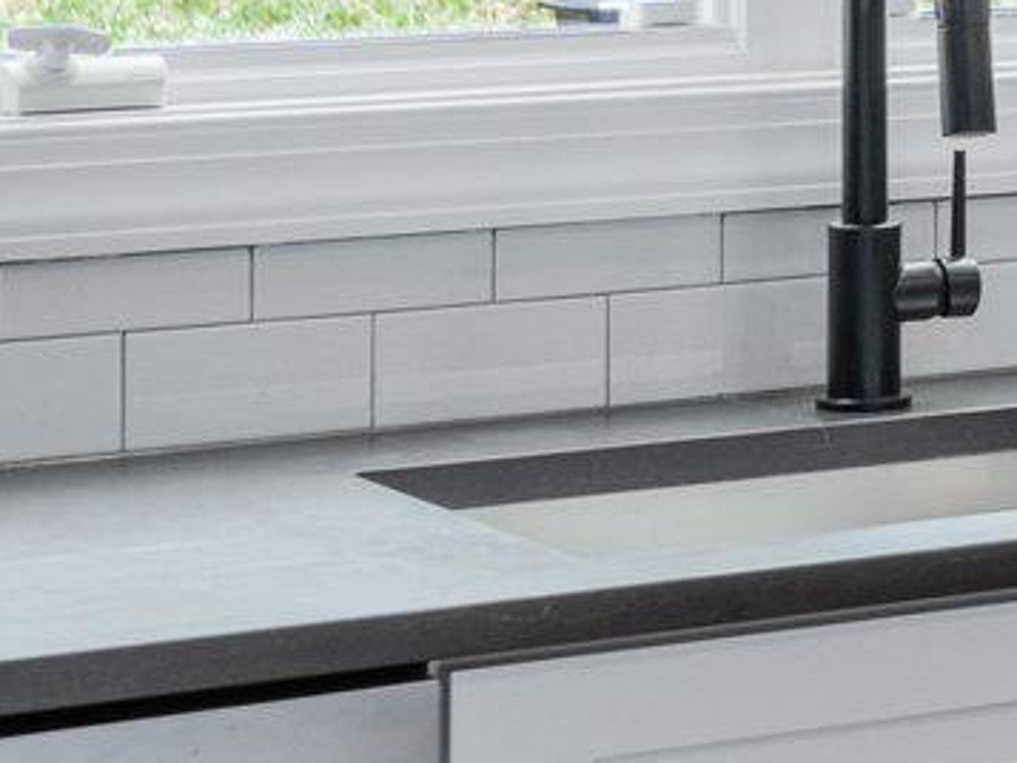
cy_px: -317
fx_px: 5026
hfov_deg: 9.9
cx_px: 2550
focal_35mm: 171
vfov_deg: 8.5
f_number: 7.1
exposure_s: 1/40
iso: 320
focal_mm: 31
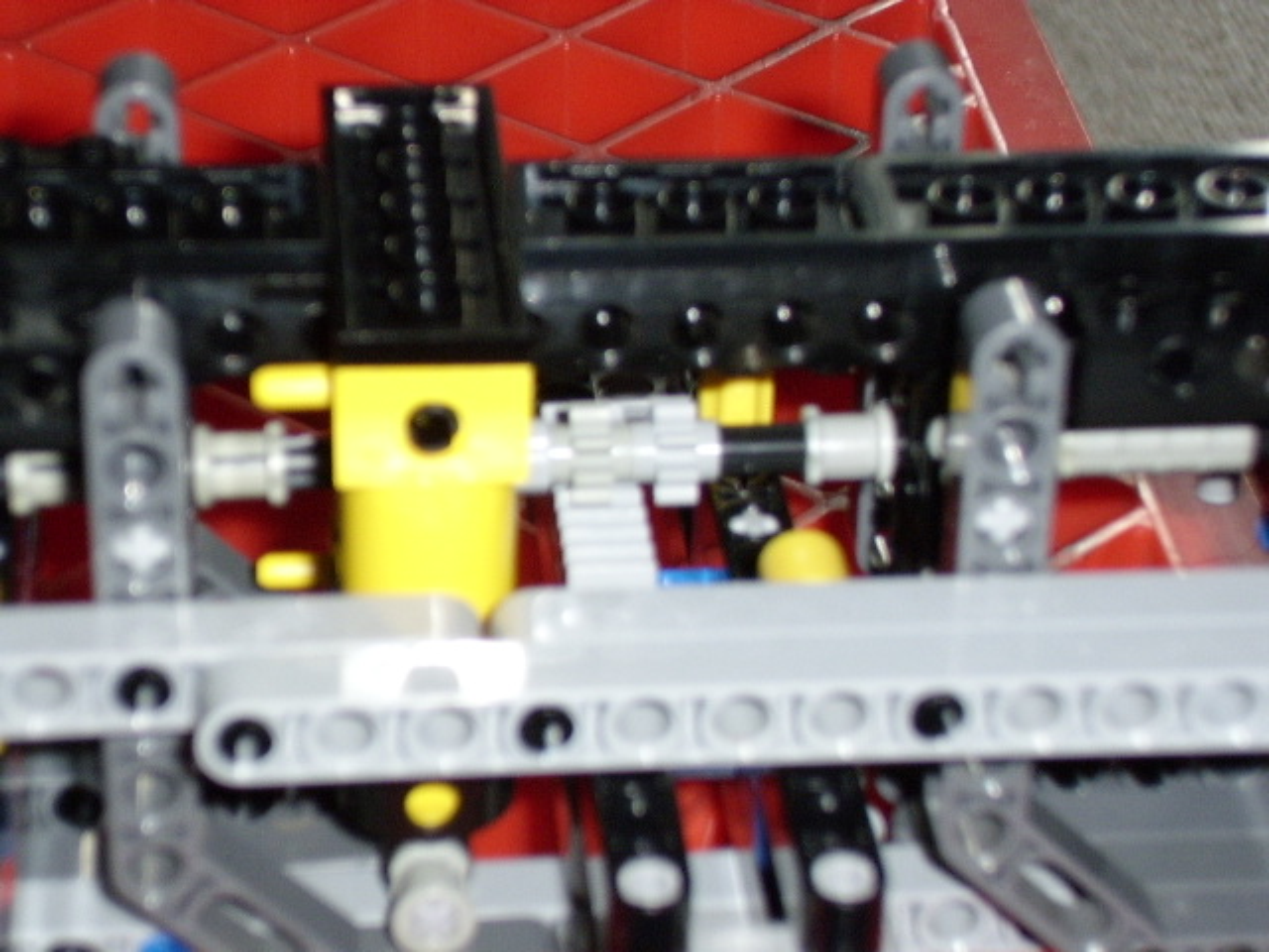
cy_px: 476
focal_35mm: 91
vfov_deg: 16.2
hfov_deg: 21.5
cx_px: 634
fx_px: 3336
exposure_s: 1/60
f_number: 5
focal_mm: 17.4
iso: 259
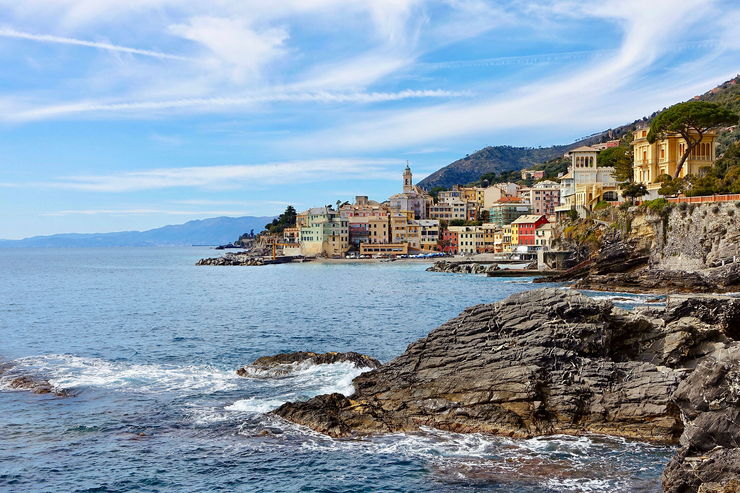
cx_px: 384
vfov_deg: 28.1
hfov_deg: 41.1
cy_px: 271
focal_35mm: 48
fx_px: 987
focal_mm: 15.94
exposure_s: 1/640
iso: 125
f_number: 5.6
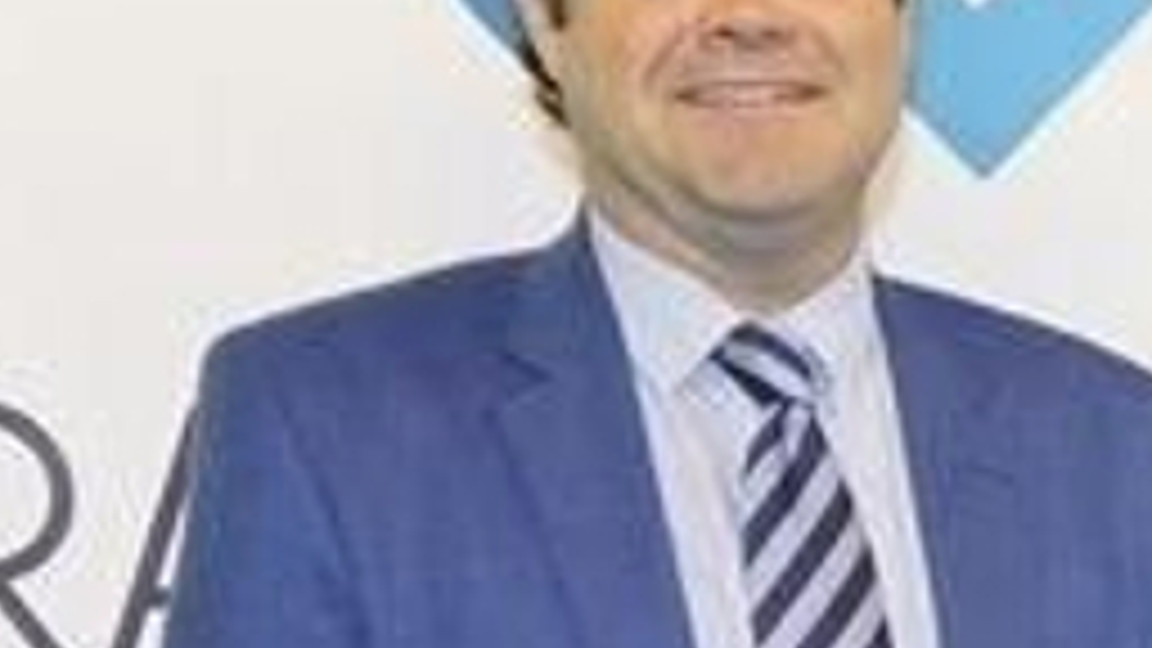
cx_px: 2646
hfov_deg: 10.6
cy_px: 1294
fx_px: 5407
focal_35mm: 177
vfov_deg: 6.6
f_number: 2.8
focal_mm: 18
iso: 100
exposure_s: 1/60
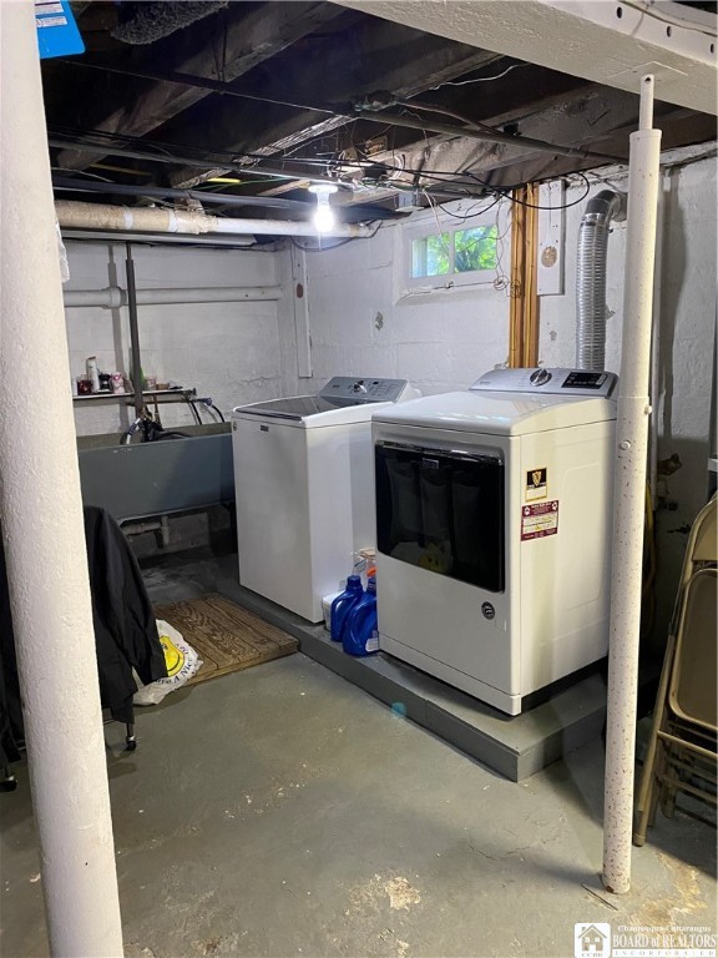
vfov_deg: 67.3
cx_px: 359
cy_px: 479
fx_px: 719
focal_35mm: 26
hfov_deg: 53.1
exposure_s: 1/60
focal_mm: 4.25
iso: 500
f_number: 1.8
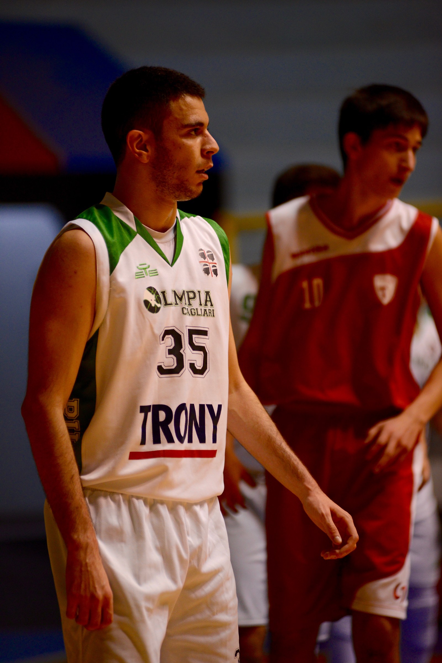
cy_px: 332
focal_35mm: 200
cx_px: 221
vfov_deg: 10.3
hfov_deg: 6.9
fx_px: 3681
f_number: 2.8
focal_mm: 200
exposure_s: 1/500
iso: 1400
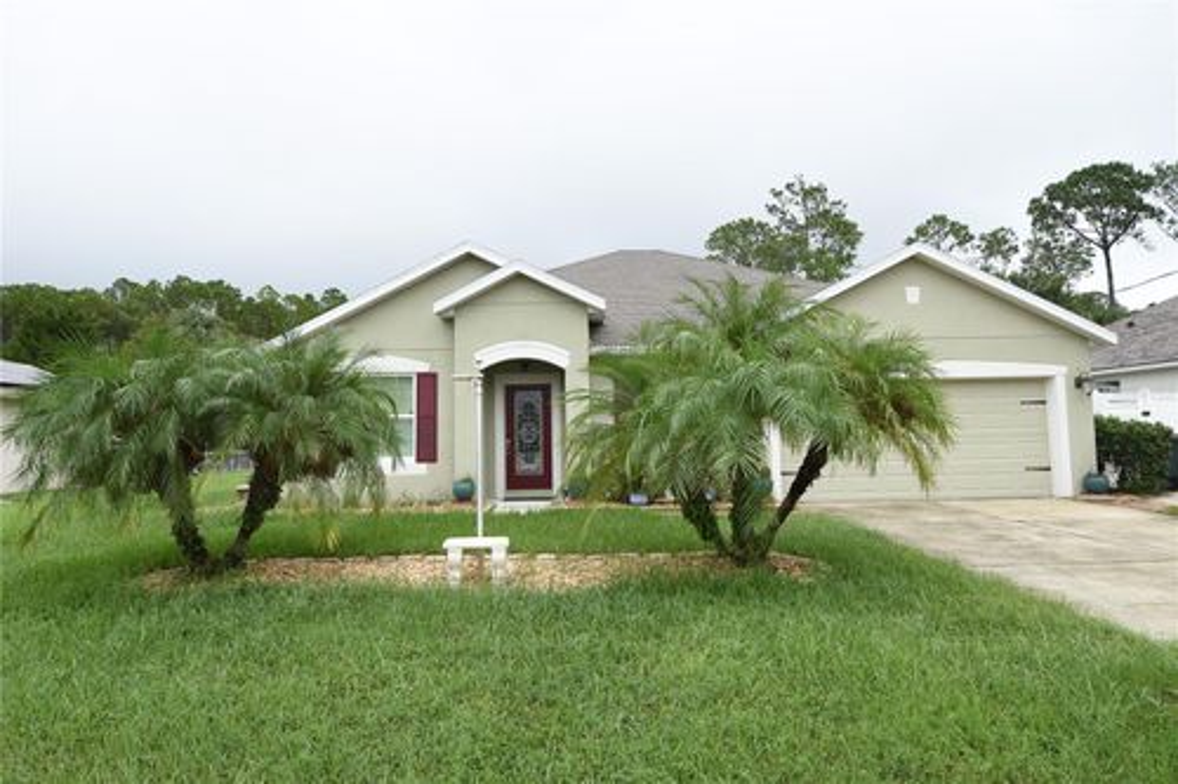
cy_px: 392
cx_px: 589
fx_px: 736
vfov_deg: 56.1
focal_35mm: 22
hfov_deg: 77.3
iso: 100
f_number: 5.6
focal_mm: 15
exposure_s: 1/125
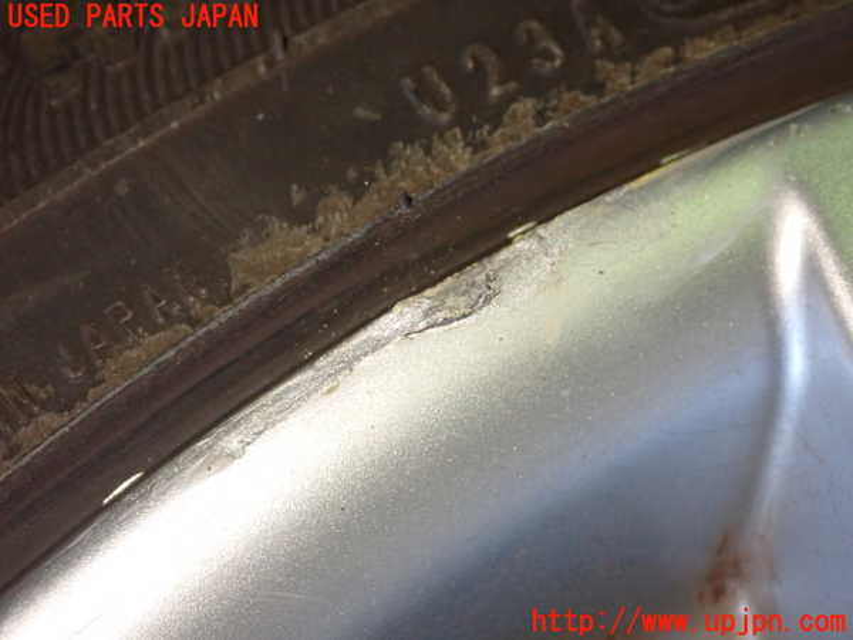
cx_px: 426
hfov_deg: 31.2
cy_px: 320
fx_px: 1528
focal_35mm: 62
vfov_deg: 23.7
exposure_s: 1/60
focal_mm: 11.09
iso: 640
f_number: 3.6
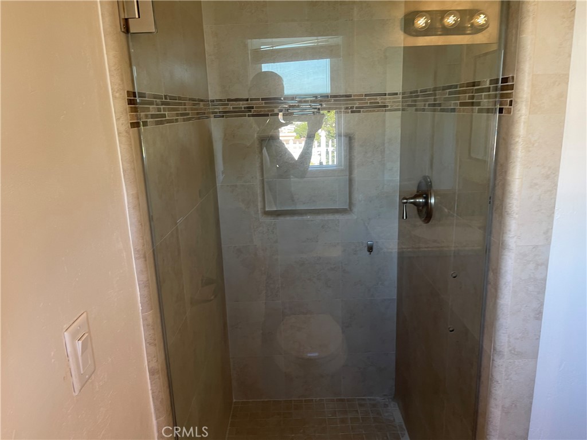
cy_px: 220
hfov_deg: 67.3
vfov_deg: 53.1
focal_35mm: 26
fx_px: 441
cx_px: 294
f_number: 1.6
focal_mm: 5.1
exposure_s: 1/60
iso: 100
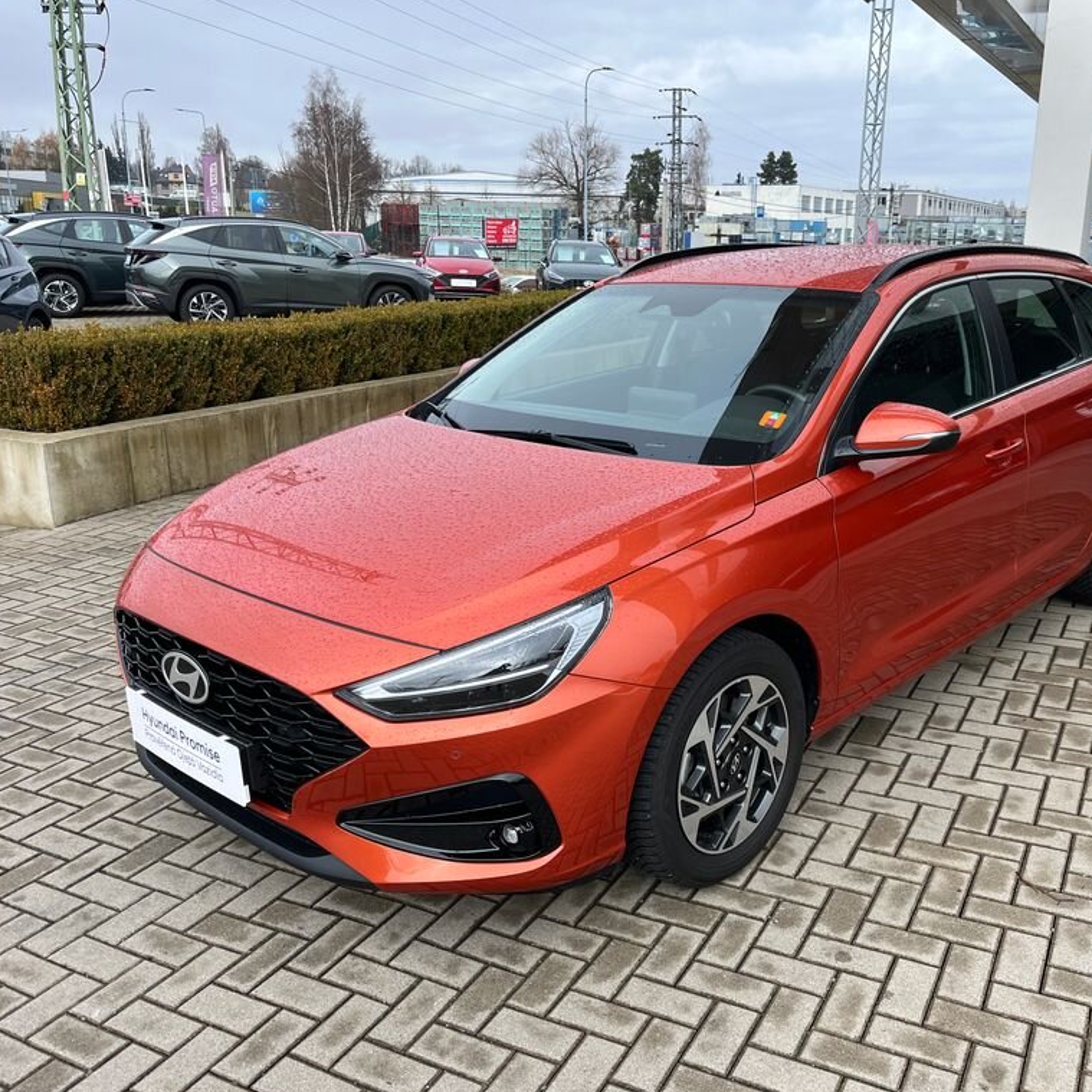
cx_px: 653
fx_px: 1106
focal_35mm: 31
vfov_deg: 52.5
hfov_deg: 52.2
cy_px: 547
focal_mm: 5.1
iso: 50
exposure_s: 1/992
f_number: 1.6
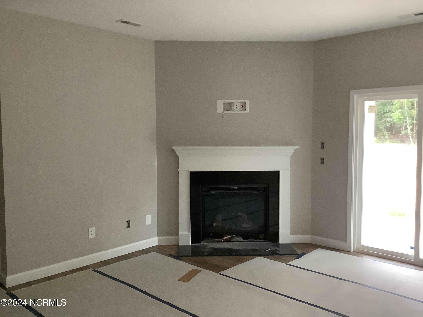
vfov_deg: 45.4
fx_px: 379
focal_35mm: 31
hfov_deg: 58.4
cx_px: 212
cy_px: 158
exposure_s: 1/30
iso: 400
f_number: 2.4
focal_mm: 3.3
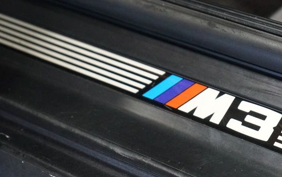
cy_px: 125
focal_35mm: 125
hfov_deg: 16.6
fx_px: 961
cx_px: 202
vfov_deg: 10.5
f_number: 5.6
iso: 10000
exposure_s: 1/60
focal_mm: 67
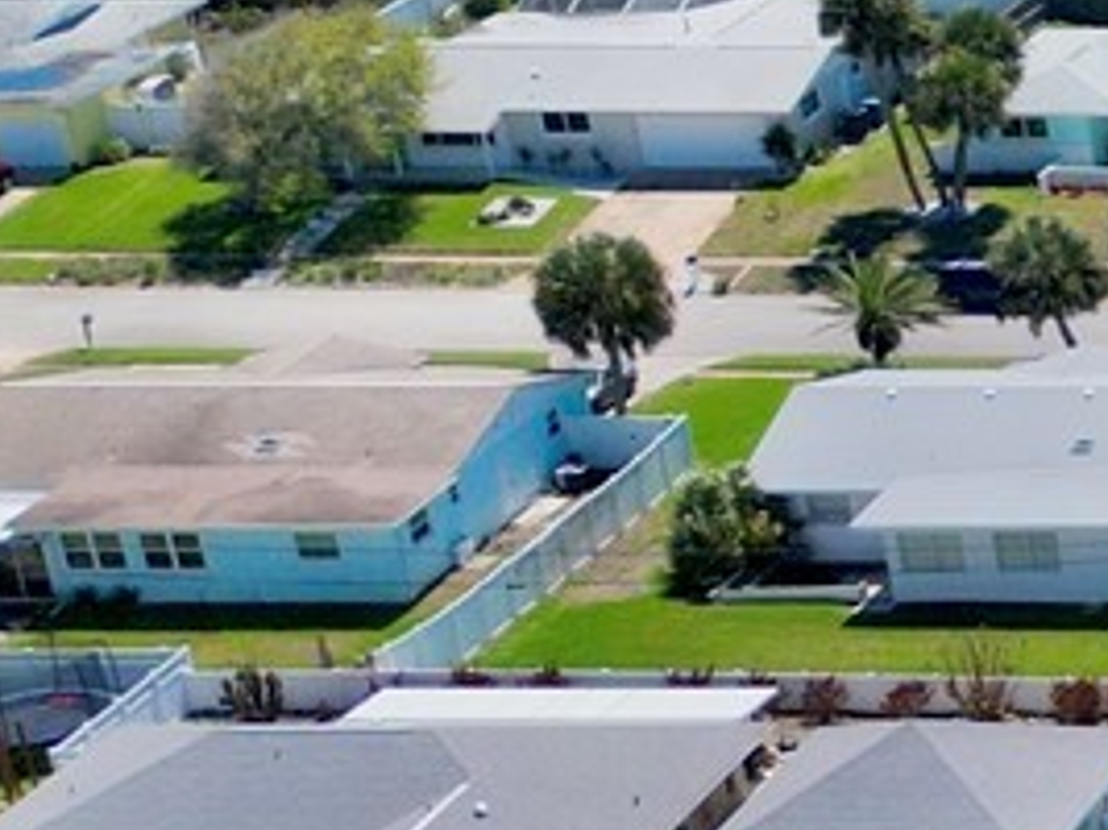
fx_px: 4607
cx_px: 2888
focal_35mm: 144
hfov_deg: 11.0
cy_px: 793
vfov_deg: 10.2
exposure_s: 1/4000
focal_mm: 6.72
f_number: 1.7
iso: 200
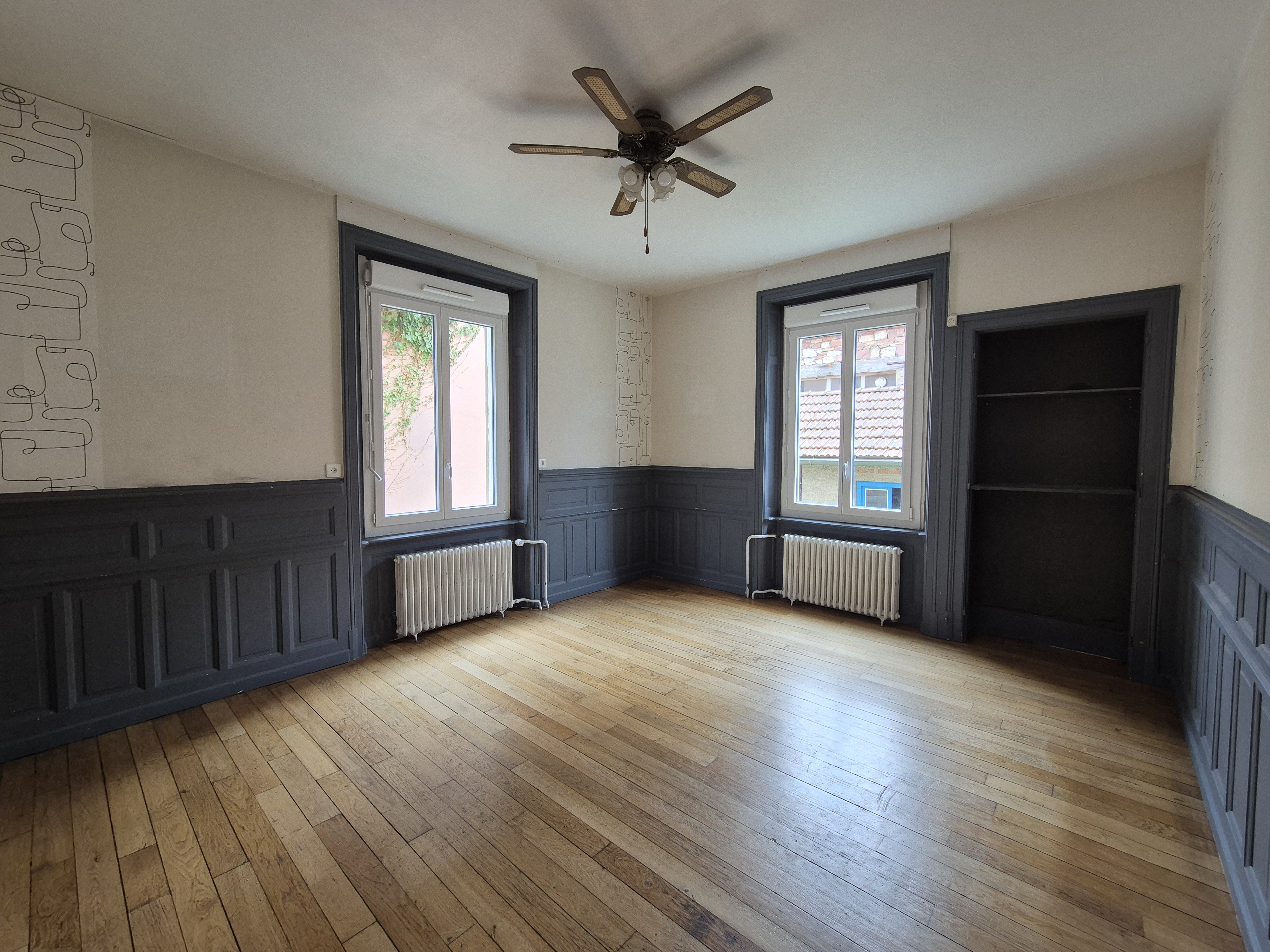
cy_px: 476
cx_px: 635
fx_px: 477
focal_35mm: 13
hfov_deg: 106.2
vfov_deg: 89.9
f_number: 2.2
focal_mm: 2.2
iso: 125
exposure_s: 1/50
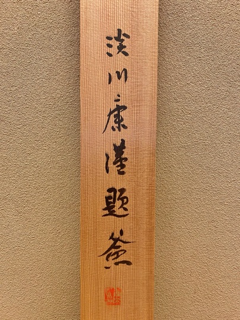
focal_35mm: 26
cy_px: 160
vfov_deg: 67.3
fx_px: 240
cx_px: 120
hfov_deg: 53.1
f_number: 1.8
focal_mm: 4.25
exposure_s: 1/60
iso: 250
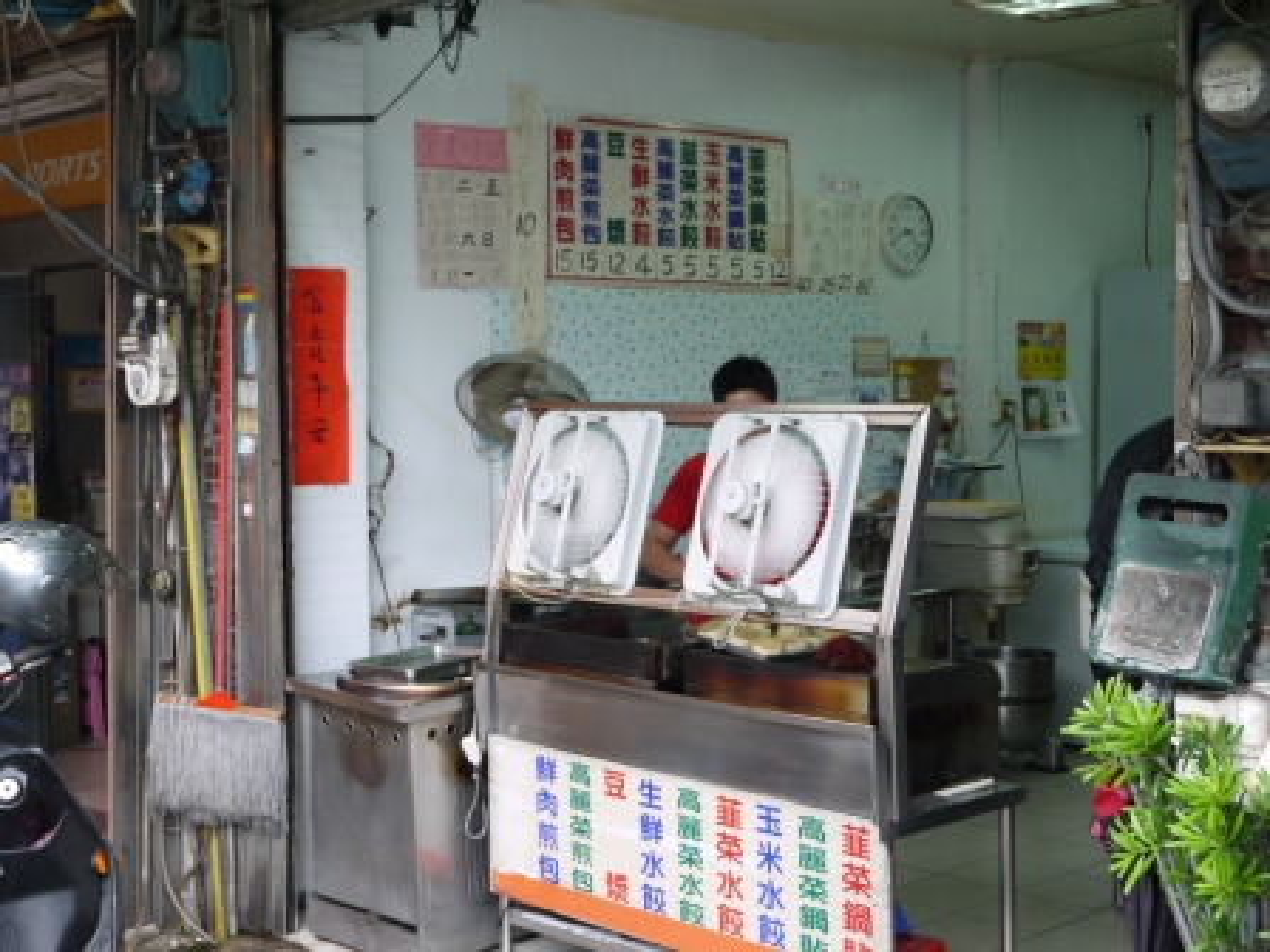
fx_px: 1981
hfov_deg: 35.5
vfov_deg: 27.0
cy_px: 476
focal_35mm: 54
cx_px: 635
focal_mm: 27
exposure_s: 1/60
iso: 320
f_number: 5.1
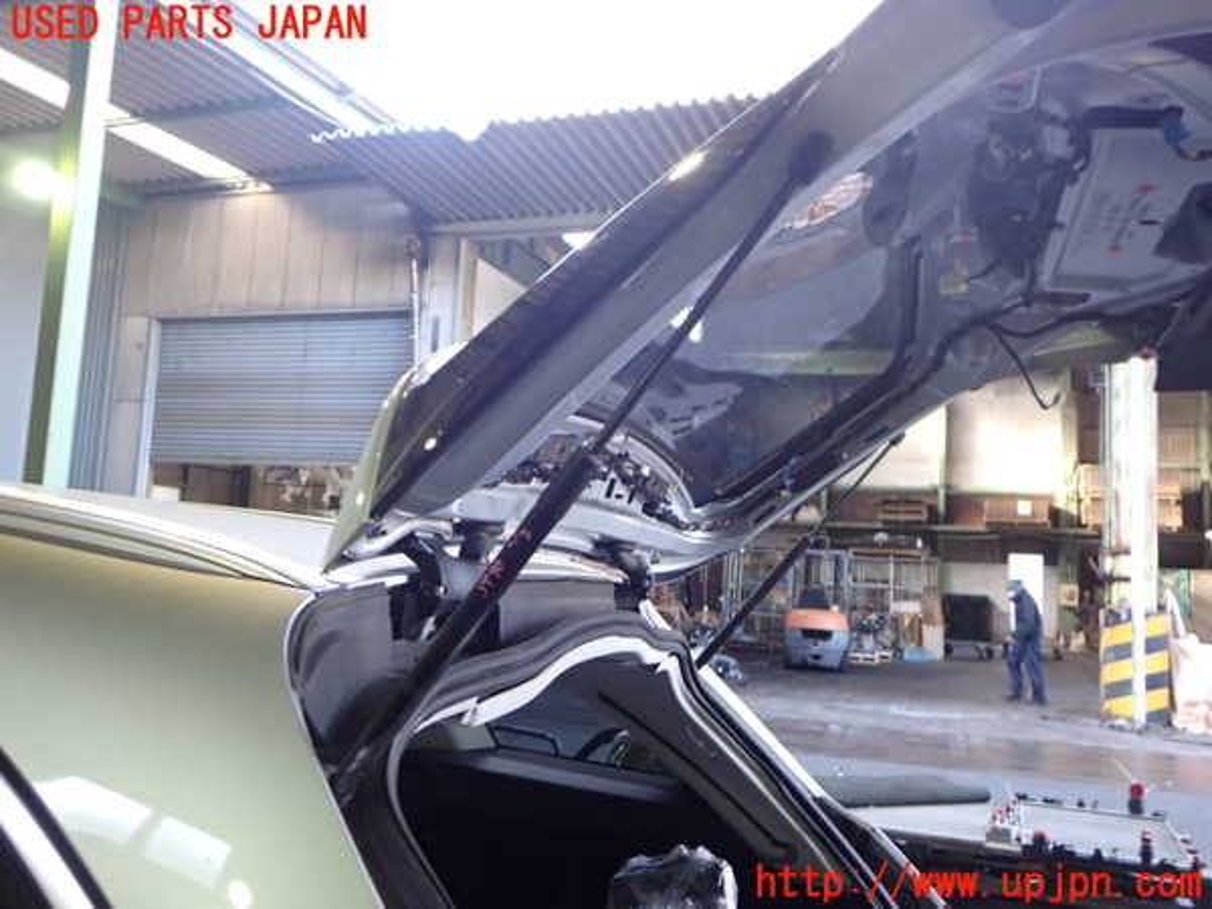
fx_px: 1050
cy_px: 454
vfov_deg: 46.8
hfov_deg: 60.0
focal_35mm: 30
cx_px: 606
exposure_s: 1/30
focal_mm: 5.4
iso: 200
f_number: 2.3
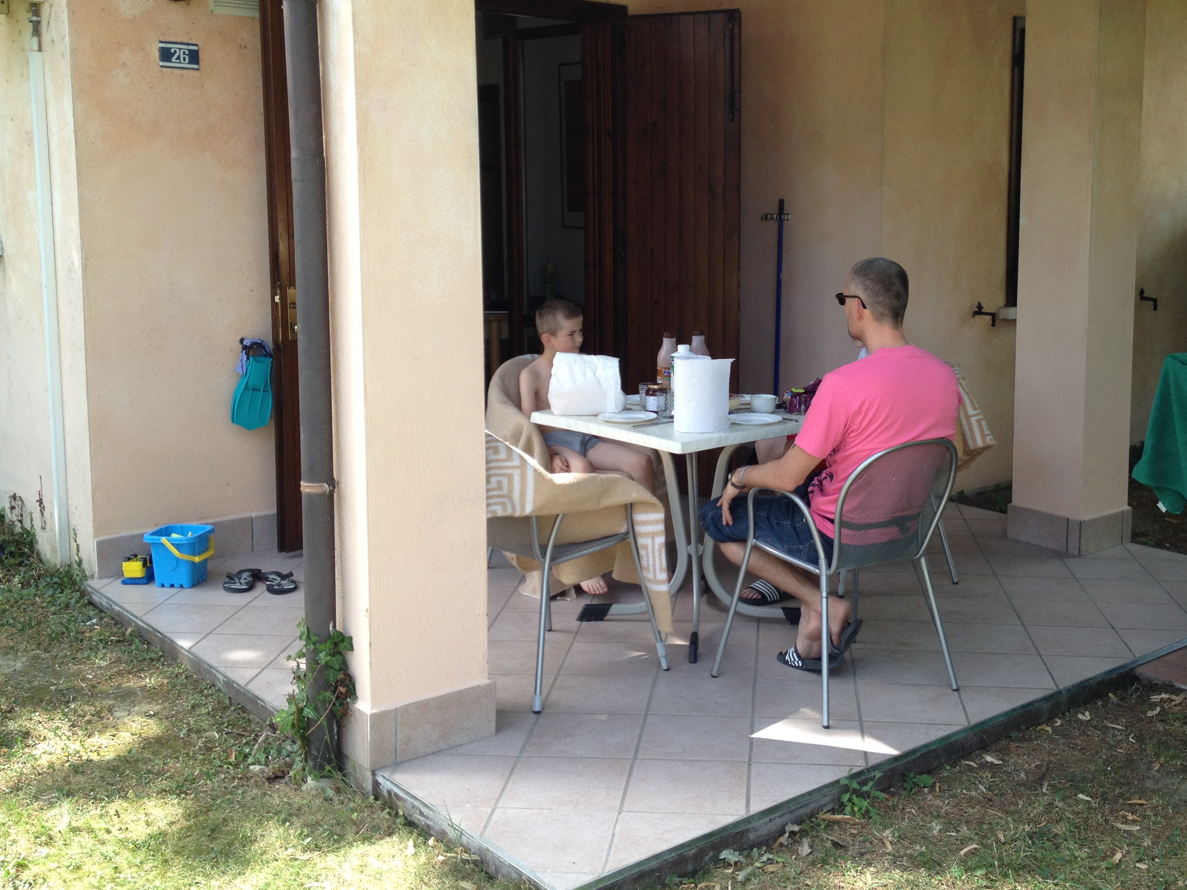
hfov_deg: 43.6
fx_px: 1475
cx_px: 707
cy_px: 354
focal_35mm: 43
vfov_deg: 33.5
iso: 64
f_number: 2.4
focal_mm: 4.28
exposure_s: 1/274
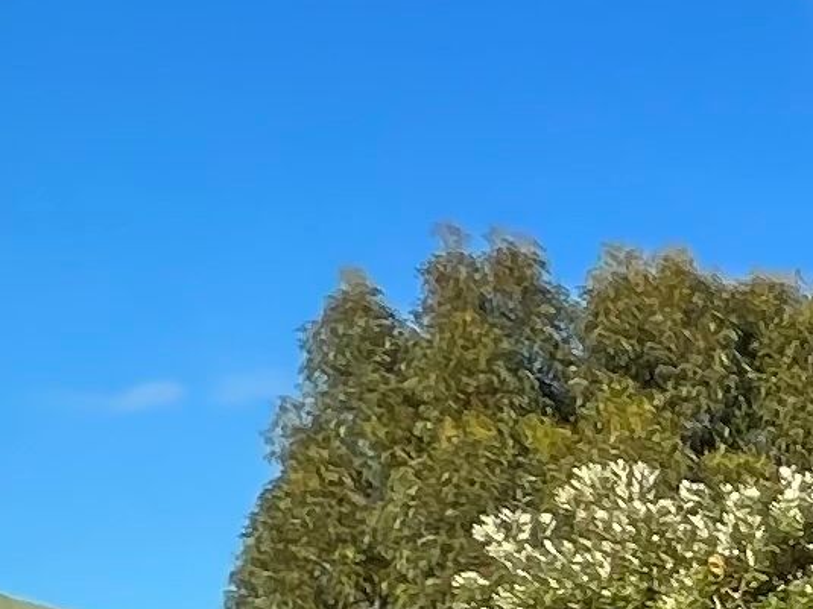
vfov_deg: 12.3
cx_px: 2492
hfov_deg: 11.2
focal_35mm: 98
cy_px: 1414
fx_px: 2301
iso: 32
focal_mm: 1.57
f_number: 1.8
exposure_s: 1/471
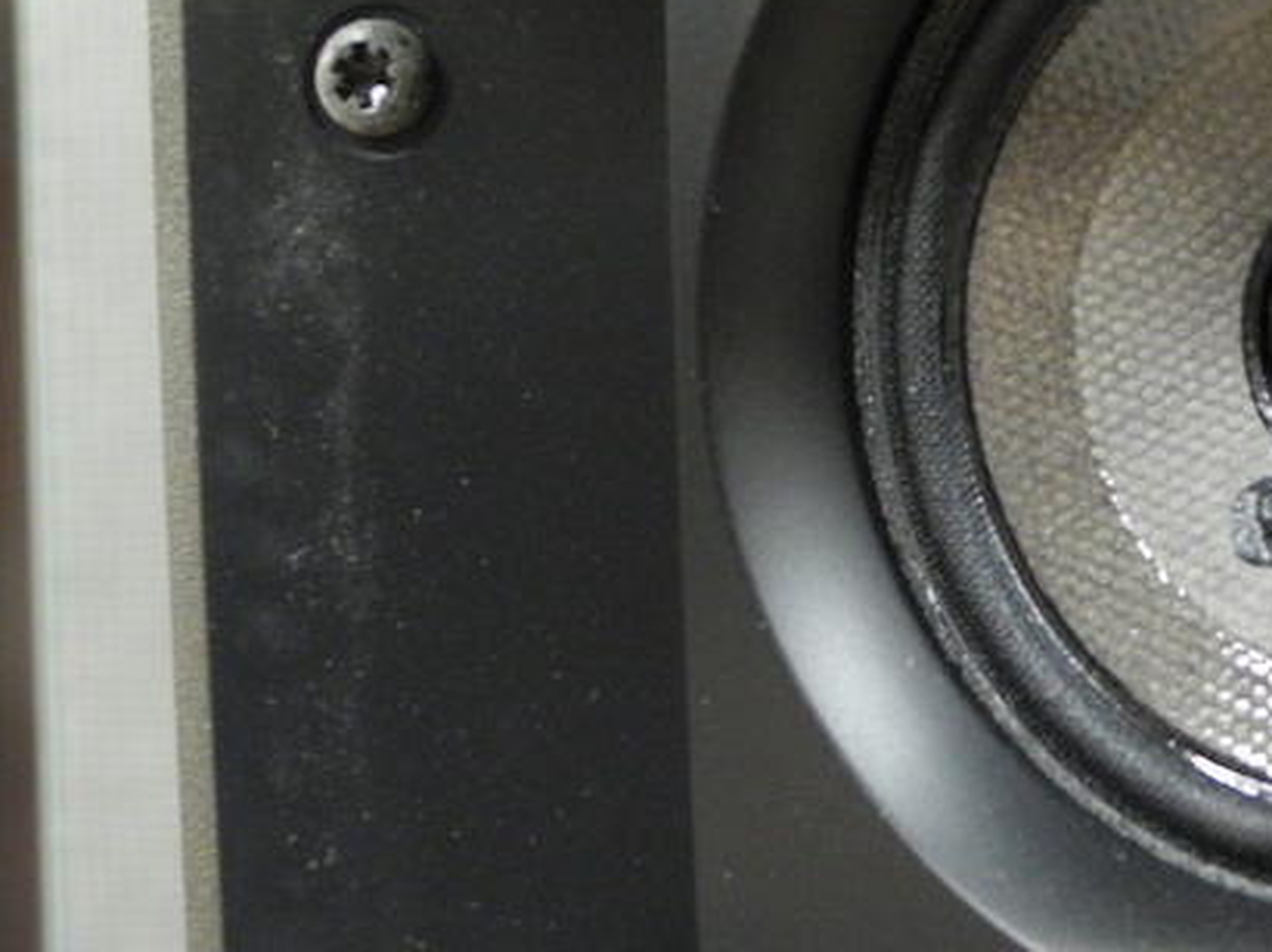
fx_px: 2754
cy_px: 257
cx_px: 1340
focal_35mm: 75
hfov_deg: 24.5
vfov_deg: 19.5
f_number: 2.8
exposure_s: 1/7.7
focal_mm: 6.8
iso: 400
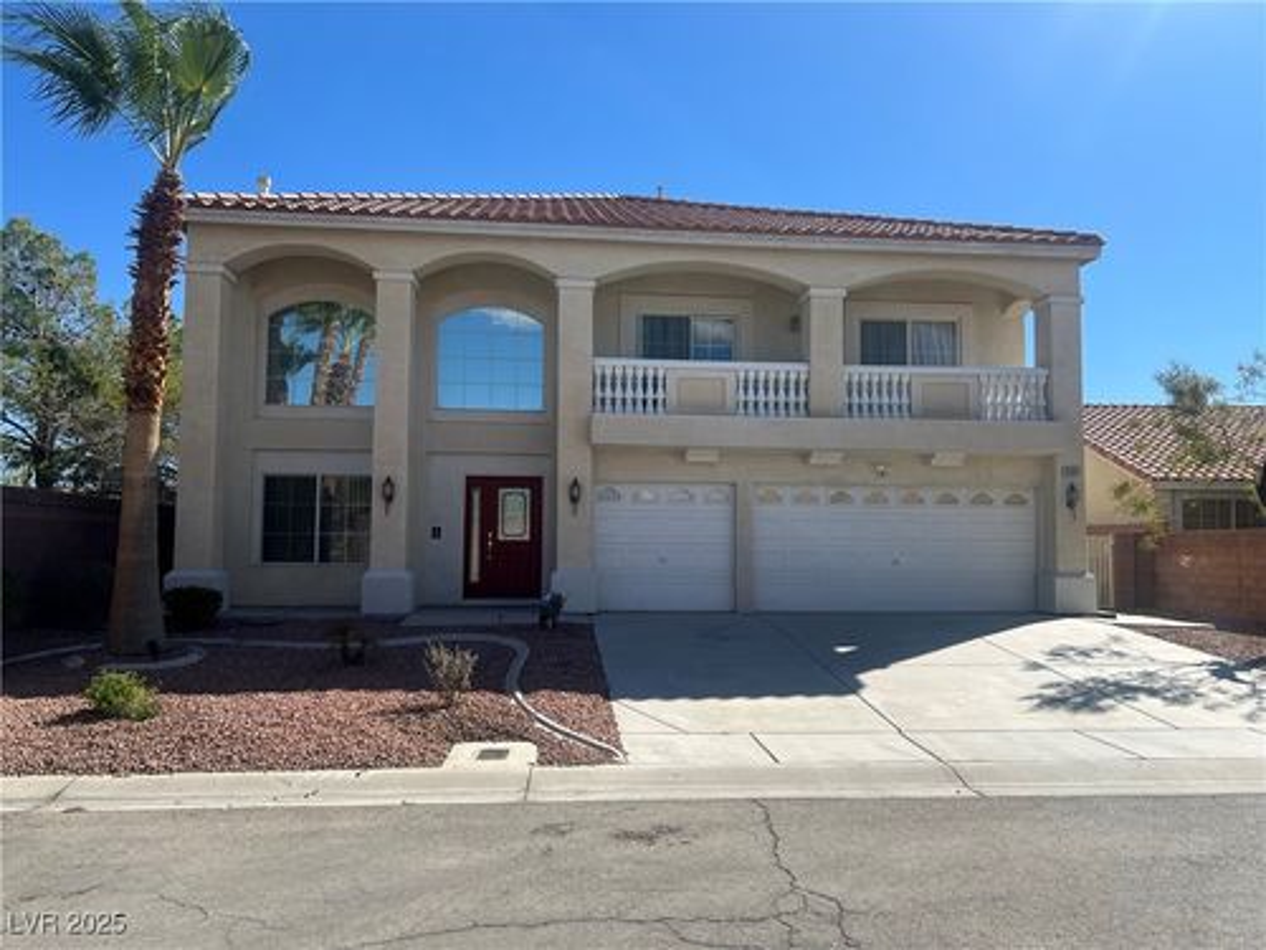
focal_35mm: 26
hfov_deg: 67.3
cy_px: 475
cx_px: 633
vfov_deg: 53.1
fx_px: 951
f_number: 1.5
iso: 50
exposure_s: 1/4444
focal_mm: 5.7
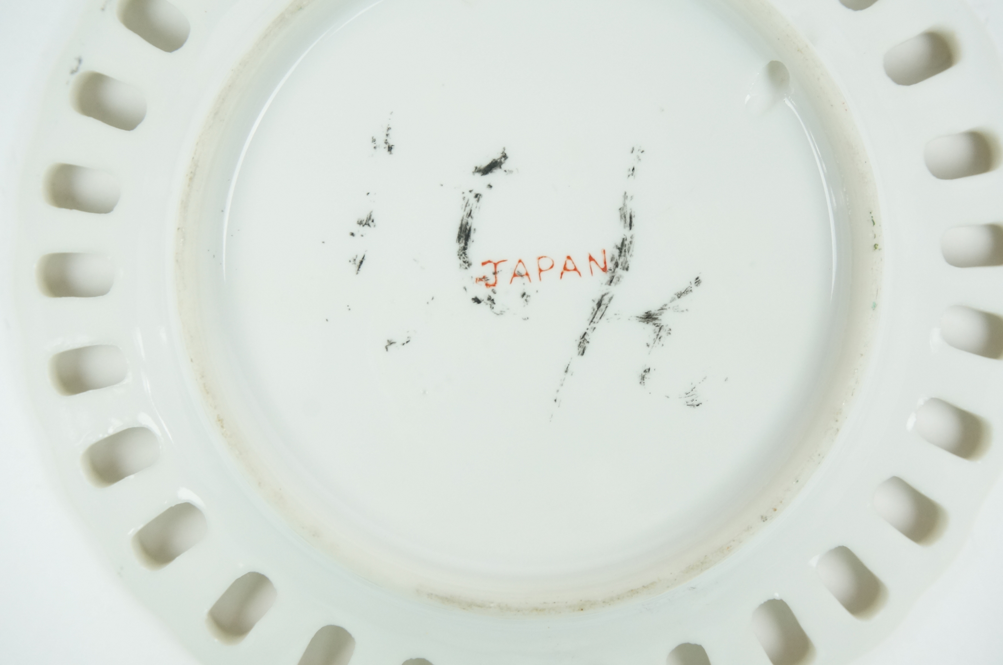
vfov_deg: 28.9
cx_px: 502
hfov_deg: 42.4
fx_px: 1294
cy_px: 332
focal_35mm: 46
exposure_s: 1/60
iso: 1000
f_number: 8
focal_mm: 31
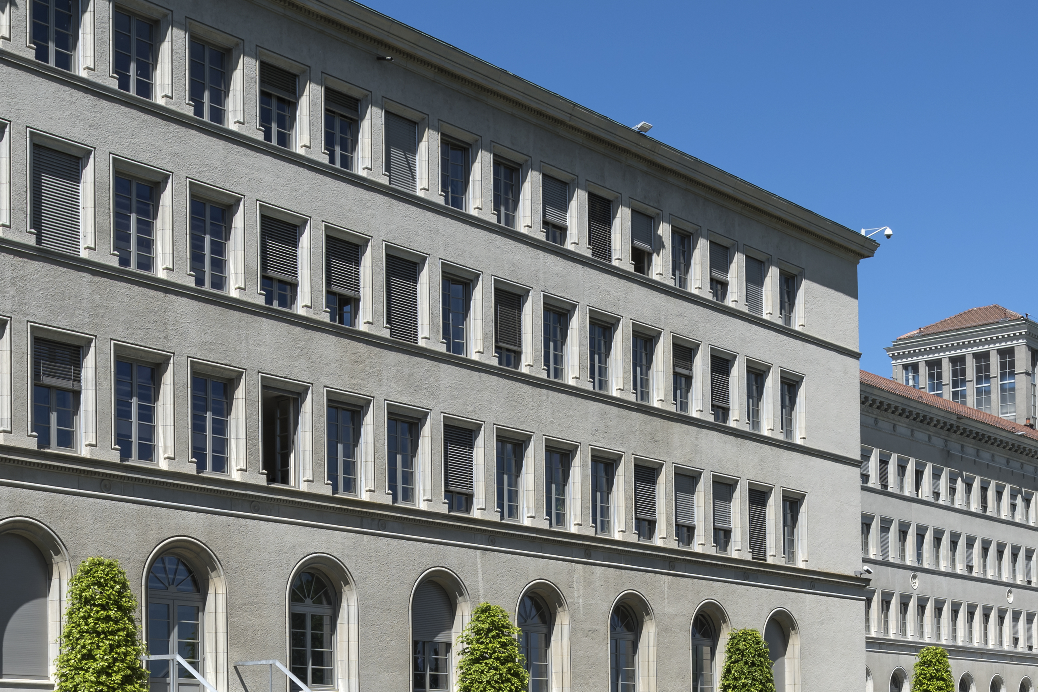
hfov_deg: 35.4
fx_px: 1614
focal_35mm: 56
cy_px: 307
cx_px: 664
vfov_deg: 24.2
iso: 100
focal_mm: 24
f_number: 11
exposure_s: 1/250
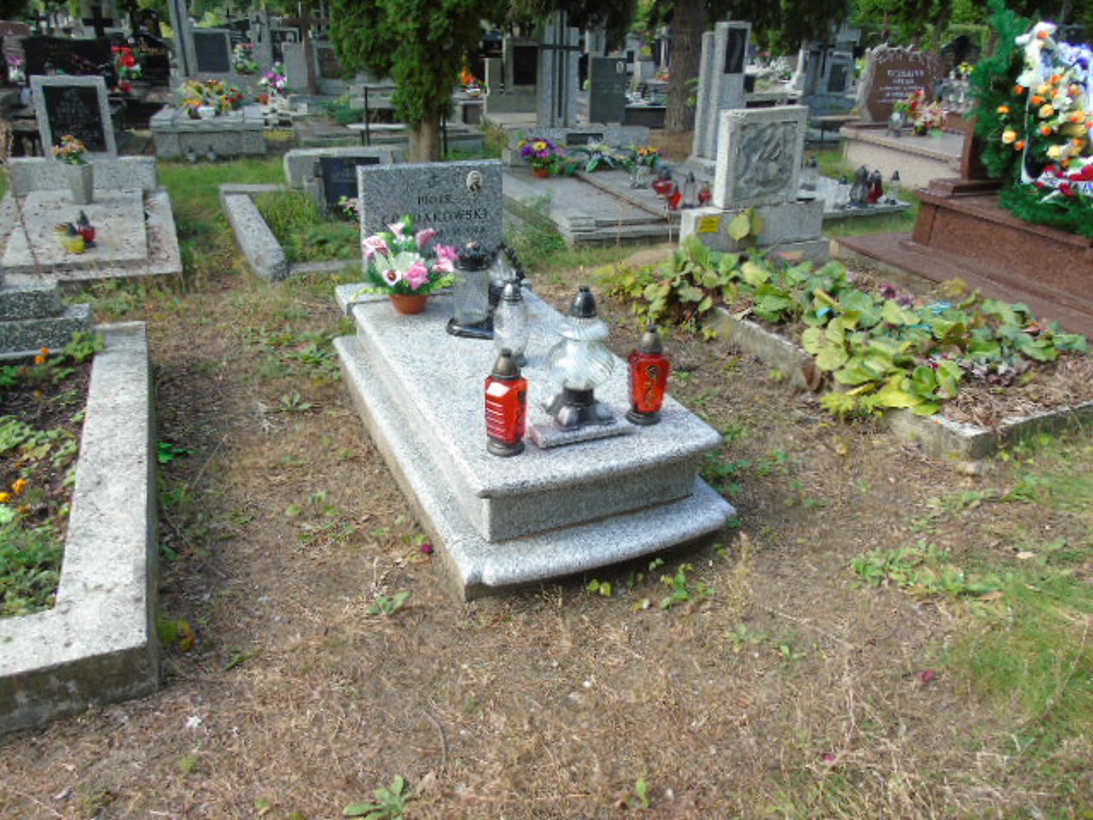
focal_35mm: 25
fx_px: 789
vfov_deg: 54.9
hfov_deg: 69.4
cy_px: 410
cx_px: 546
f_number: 3.4
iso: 80
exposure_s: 1/100
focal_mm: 4.4
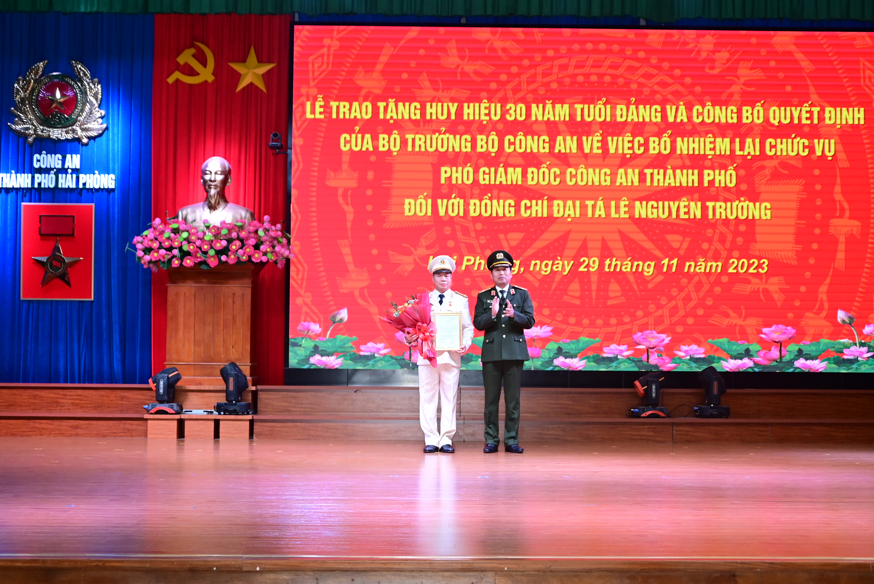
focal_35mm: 51
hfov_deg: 38.9
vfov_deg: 26.5
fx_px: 1239
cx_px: 437
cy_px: 292
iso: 1250
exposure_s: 1/200
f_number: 4.2
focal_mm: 34
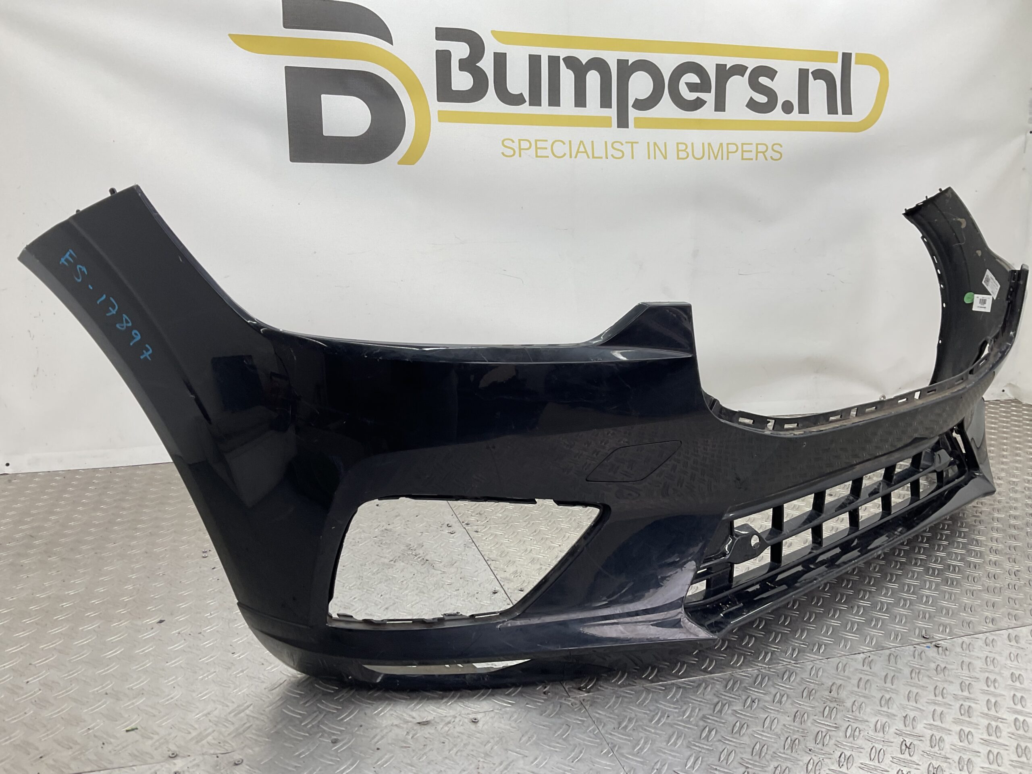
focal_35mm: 29
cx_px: 516
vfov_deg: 48.2
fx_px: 865
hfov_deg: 61.7
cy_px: 387
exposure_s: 1/120
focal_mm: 3
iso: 25
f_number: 1.8
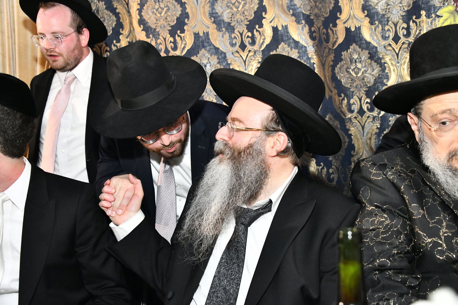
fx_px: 509
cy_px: 152
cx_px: 229
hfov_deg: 48.5
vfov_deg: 33.4
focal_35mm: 40
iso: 4000
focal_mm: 40
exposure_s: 1/125
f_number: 5.6
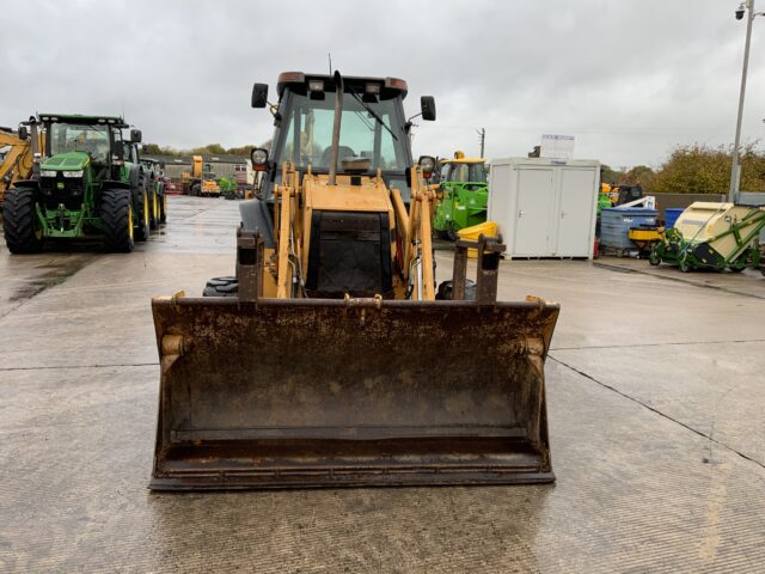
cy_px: 287
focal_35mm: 29
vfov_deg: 48.2
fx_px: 641
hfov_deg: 61.7
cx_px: 382
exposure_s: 1/122
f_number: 1.8
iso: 16
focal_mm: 3
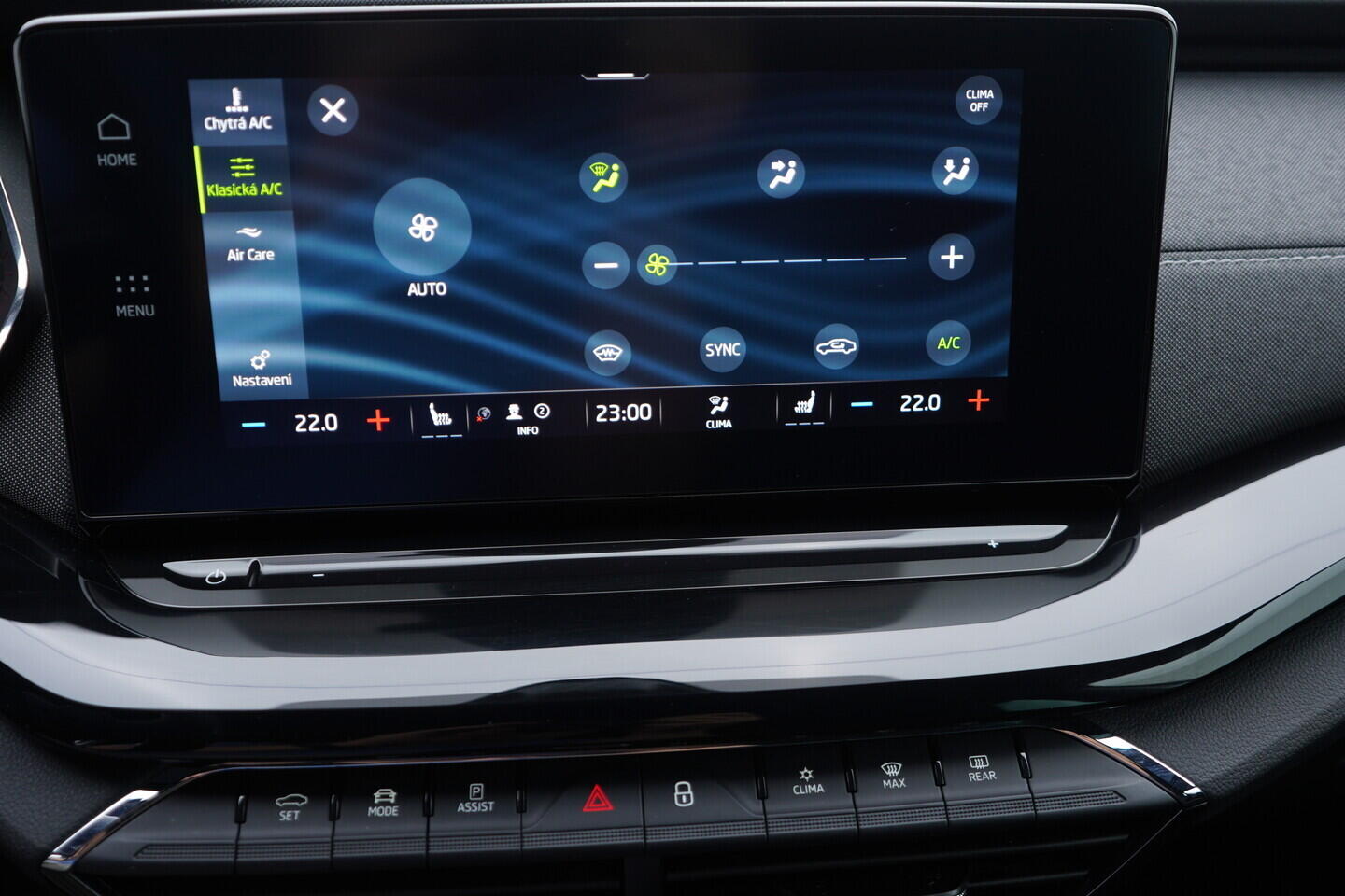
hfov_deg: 53.1
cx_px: 672
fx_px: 1345
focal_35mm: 36
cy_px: 448
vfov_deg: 36.9
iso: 200
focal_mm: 24
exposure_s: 1/40
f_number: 2.8
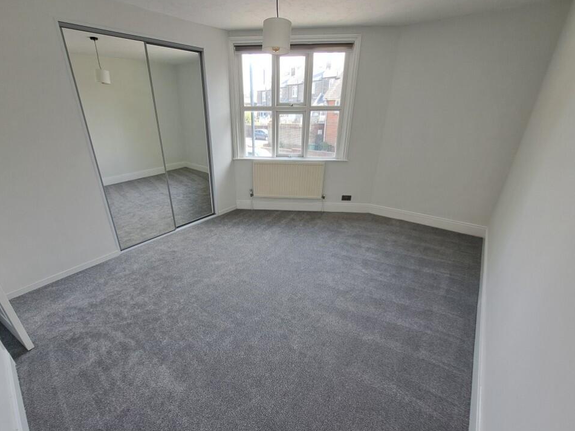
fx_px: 233
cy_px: 215
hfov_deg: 101.9
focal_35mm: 14
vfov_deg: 85.7
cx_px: 269
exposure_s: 1/50
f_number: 2.2
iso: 50
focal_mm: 1.74
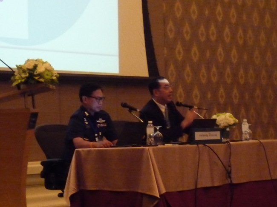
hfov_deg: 15.9
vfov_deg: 11.9
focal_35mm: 124
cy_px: 104
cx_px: 138
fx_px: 992
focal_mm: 12.2
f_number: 4.9
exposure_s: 1/8
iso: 800
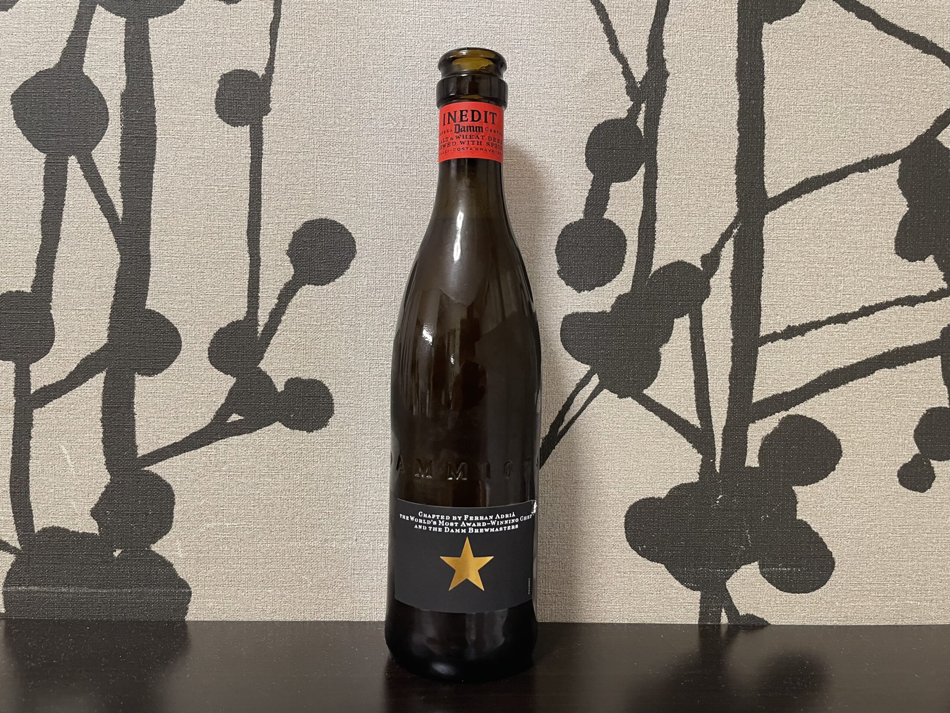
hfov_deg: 67.3
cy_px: 356
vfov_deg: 53.1
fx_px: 714
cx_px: 475
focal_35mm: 26
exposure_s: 1/50
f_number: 1.6
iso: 125
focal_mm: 4.2
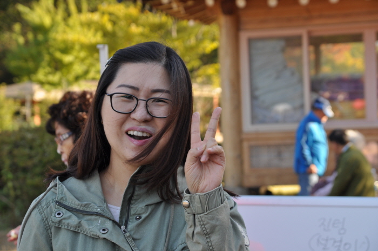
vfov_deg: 13.0
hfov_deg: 19.5
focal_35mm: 105
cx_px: 189
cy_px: 126
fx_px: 1100
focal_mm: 70
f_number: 6.3
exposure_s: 1/160
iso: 200
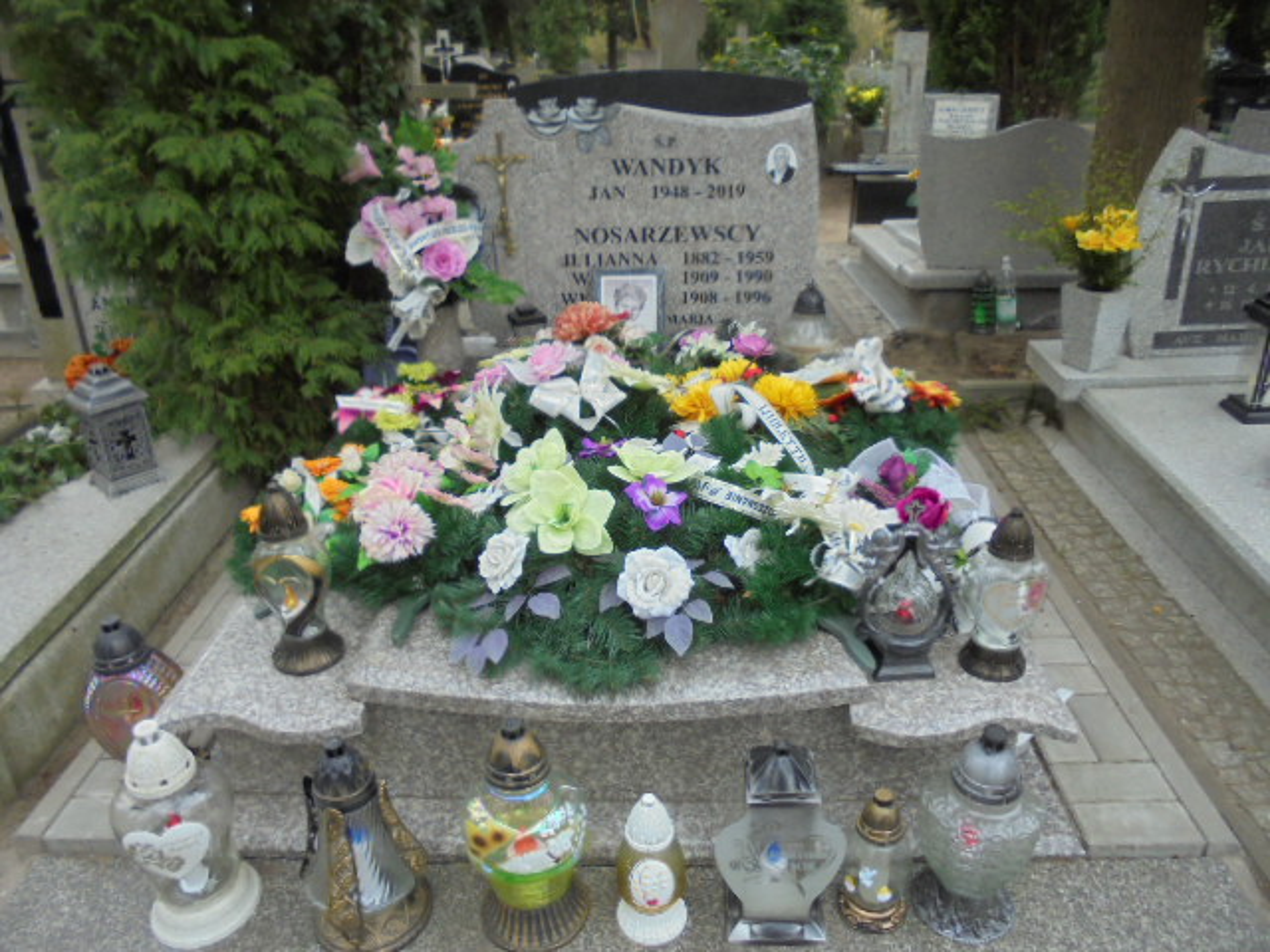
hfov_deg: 67.3
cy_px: 476
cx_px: 635
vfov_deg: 53.1
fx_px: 954
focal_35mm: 26
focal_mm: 4.6
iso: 100
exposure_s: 1/125
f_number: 3.5
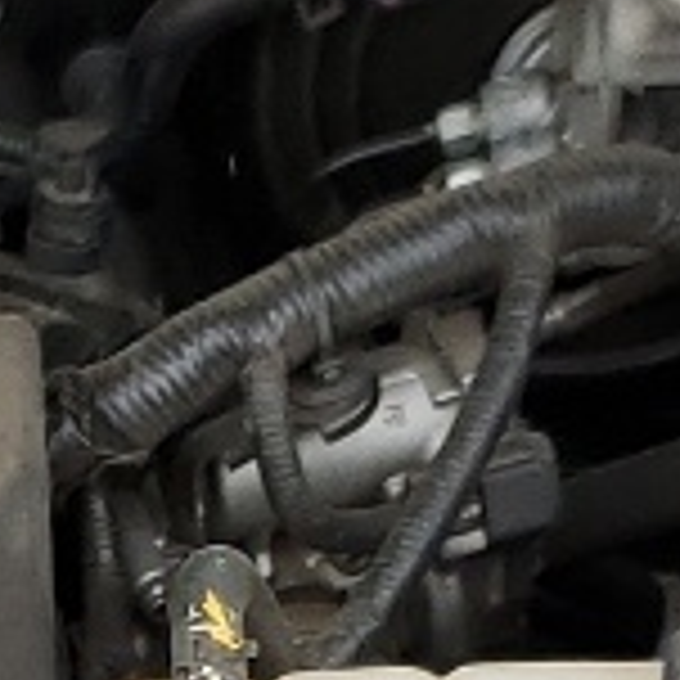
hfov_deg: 7.1
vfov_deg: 6.9
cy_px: 1513
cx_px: -216
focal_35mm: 243
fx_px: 5401
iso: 50
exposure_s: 1/303
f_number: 1.5
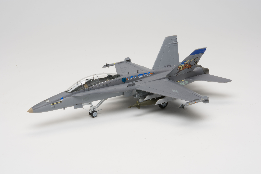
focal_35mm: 90
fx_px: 652
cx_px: 130
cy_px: 87
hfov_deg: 22.6
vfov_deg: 15.2
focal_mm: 60
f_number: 22
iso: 100
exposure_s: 1/60
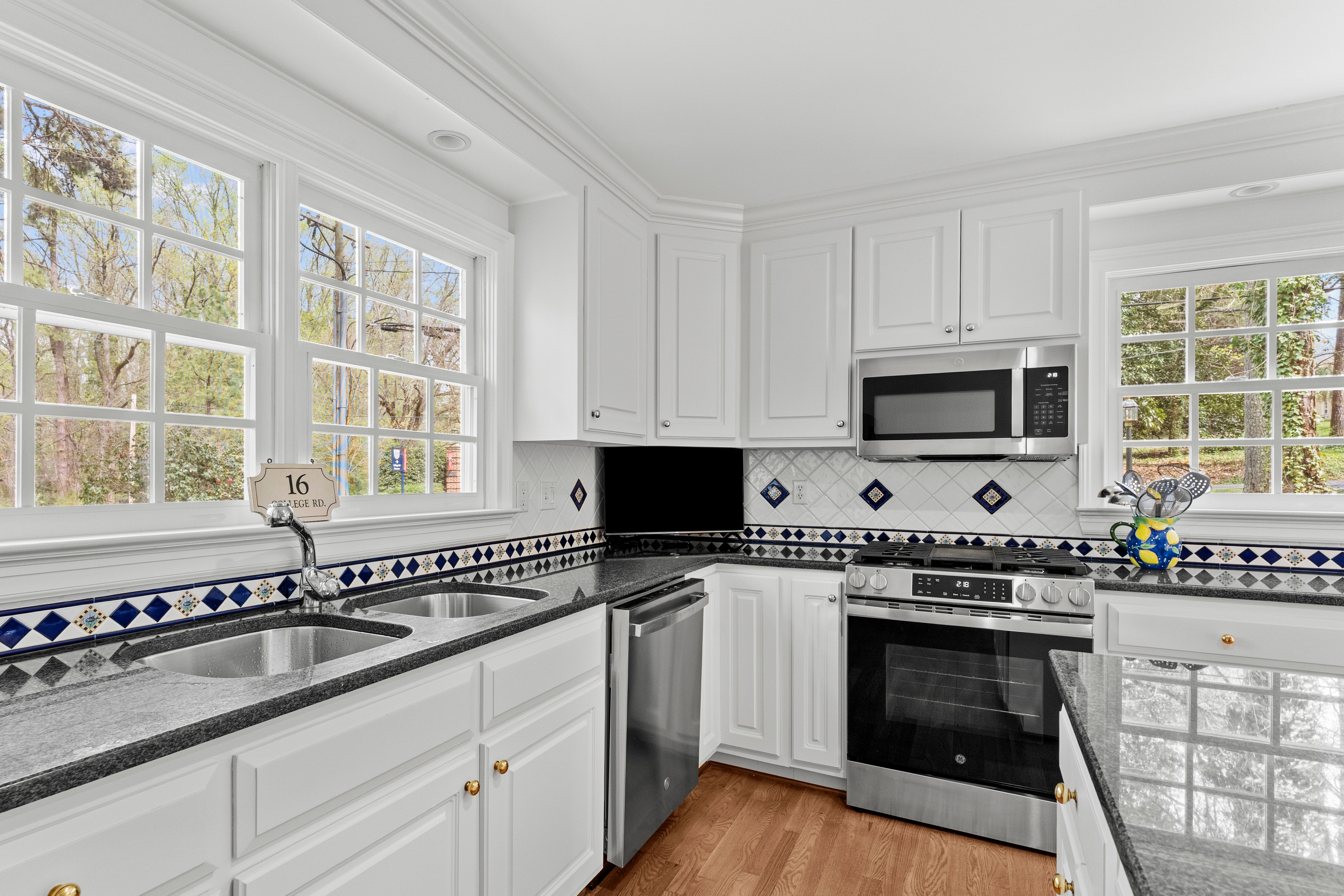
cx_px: 625
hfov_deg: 91.3
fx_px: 656
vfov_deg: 68.6
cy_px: 485
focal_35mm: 18
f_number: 10
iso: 1250
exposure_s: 1/5
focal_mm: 15.5
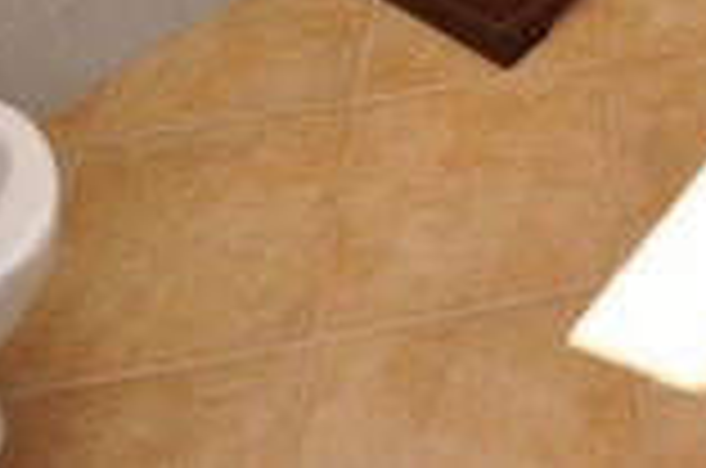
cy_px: -292
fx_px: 959
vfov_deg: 21.4
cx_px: 769
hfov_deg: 35.0
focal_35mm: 49
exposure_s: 1/125
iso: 200
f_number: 5.6
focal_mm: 10
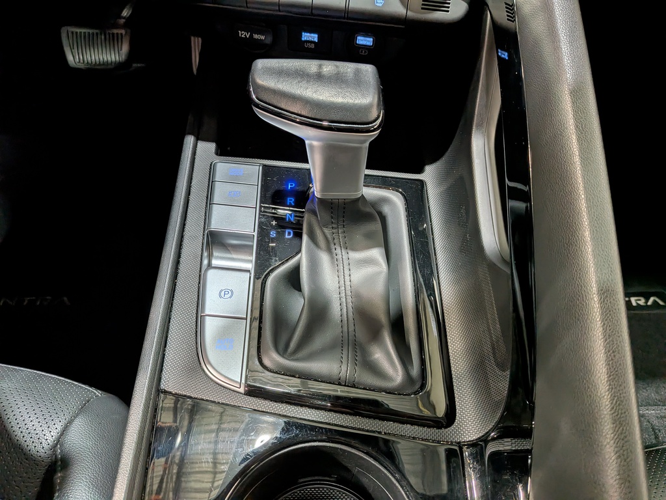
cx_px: 333
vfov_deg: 56.8
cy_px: 250
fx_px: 462
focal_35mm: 24
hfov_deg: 71.6
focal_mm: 4.53
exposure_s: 1/84.2
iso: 30
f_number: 1.7
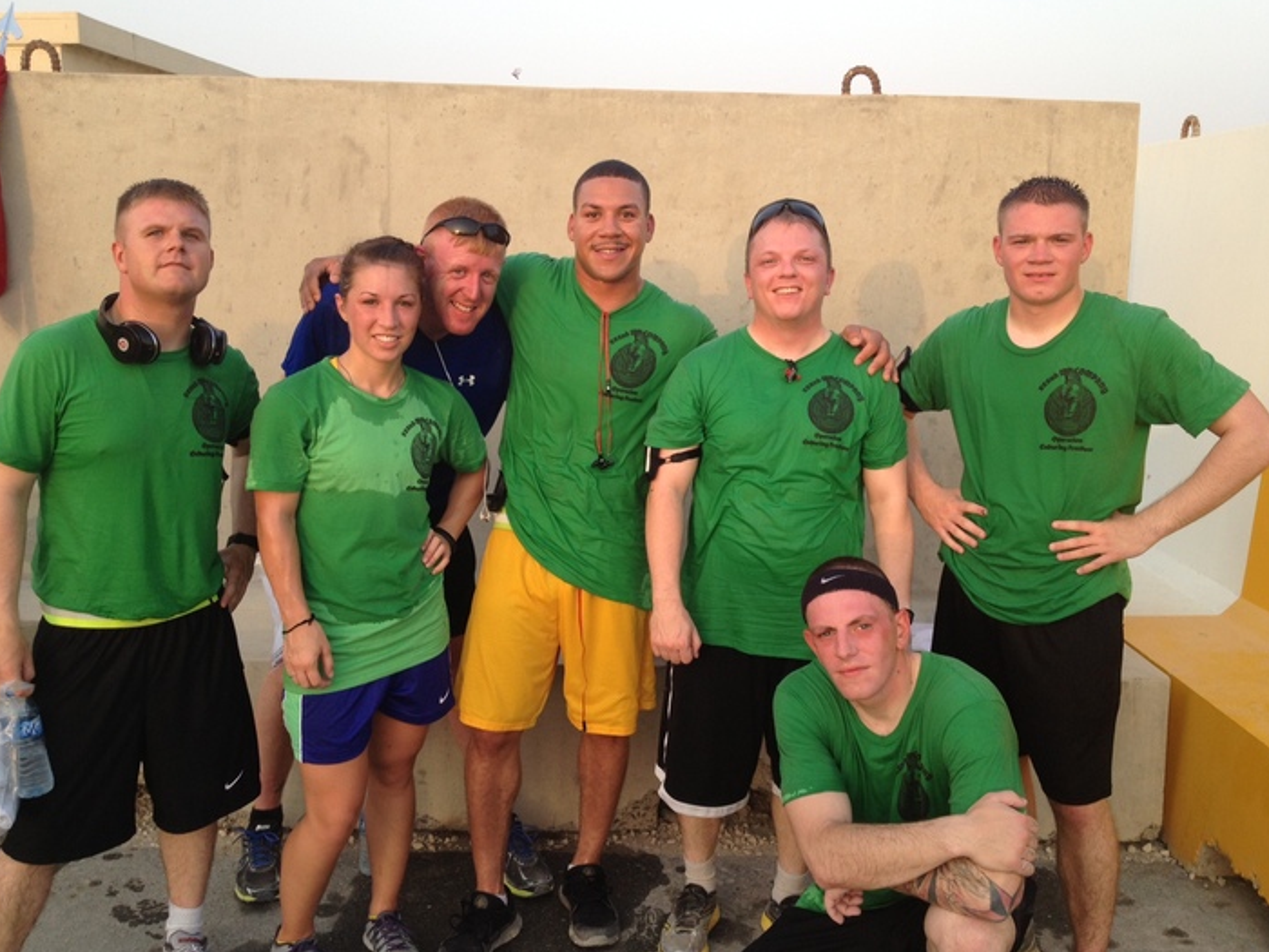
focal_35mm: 36
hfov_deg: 51.4
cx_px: 627
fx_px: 1320
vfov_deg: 39.7
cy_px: 470
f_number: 2.4
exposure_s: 1/219
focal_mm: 4.28
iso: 50
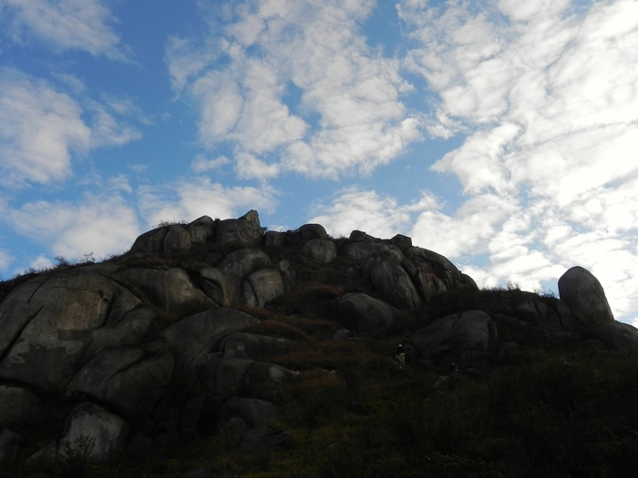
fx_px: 608
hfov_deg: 55.4
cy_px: 239
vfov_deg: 42.9
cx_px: 319
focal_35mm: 33
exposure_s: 1/258
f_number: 6.3
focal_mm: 5.9
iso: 160
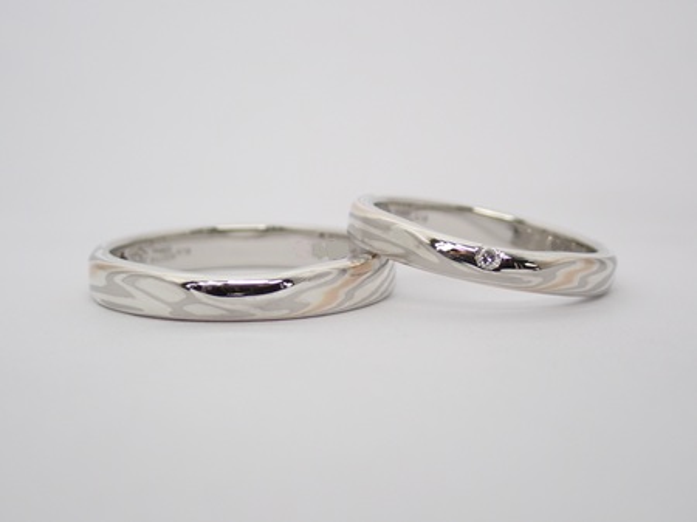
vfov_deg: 19.1
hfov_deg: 25.3
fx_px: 1550
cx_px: 348
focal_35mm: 77
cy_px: 261
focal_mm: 13.65
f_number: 4.1
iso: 200
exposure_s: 1/125
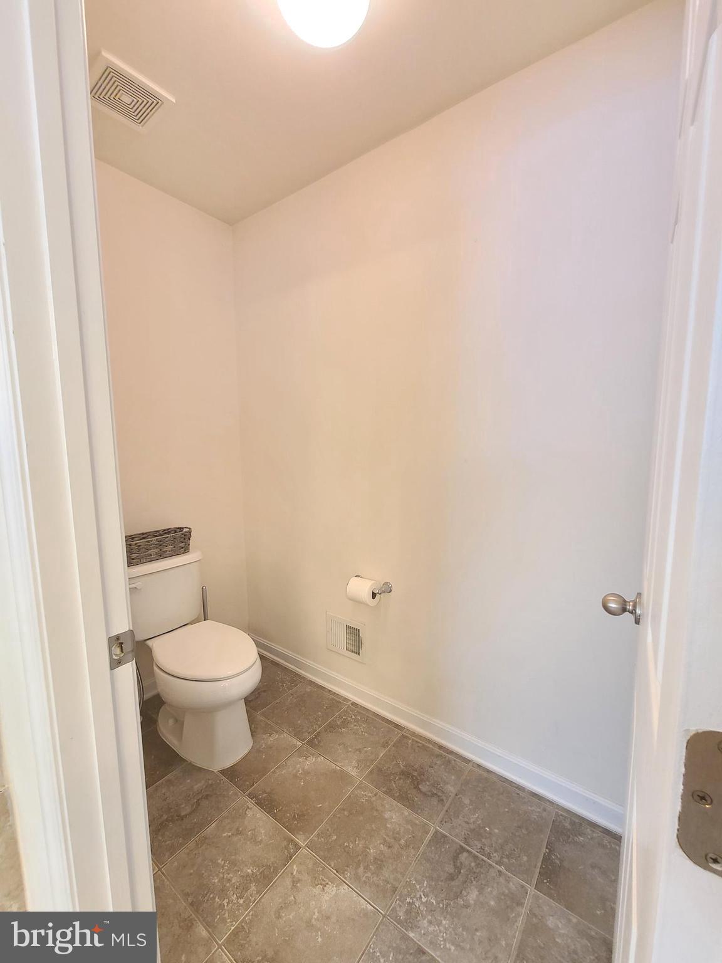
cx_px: 361
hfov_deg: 89.9
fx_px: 362
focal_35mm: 13
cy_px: 482
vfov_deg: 106.2
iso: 320
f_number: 2.2
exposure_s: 1/40
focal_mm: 2.2
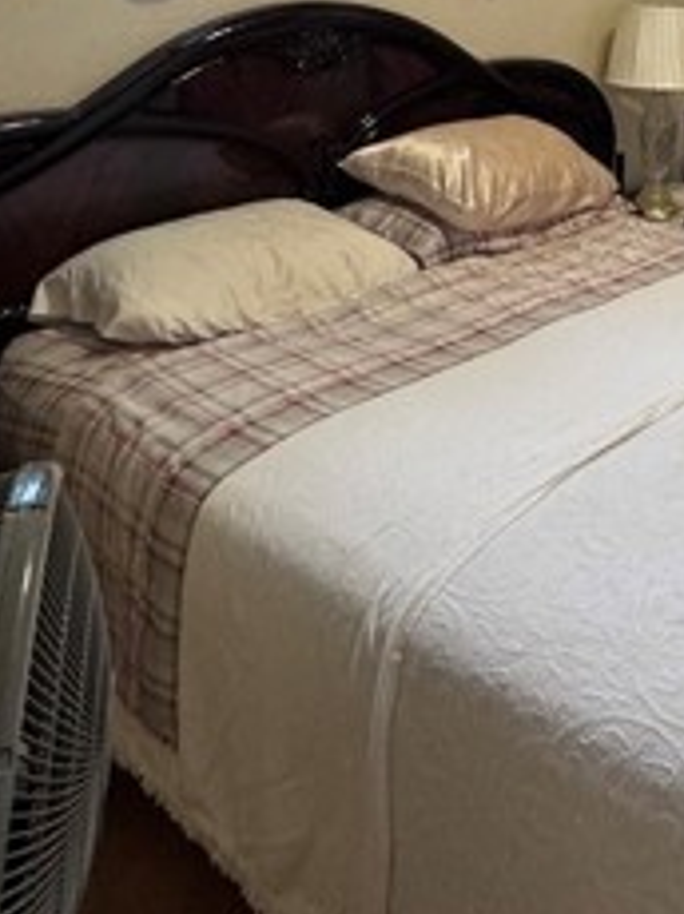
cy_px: 91
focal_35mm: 39
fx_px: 1029
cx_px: 728
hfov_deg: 32.8
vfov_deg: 43.7
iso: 250
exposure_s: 1/60
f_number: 2.2
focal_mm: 2.22
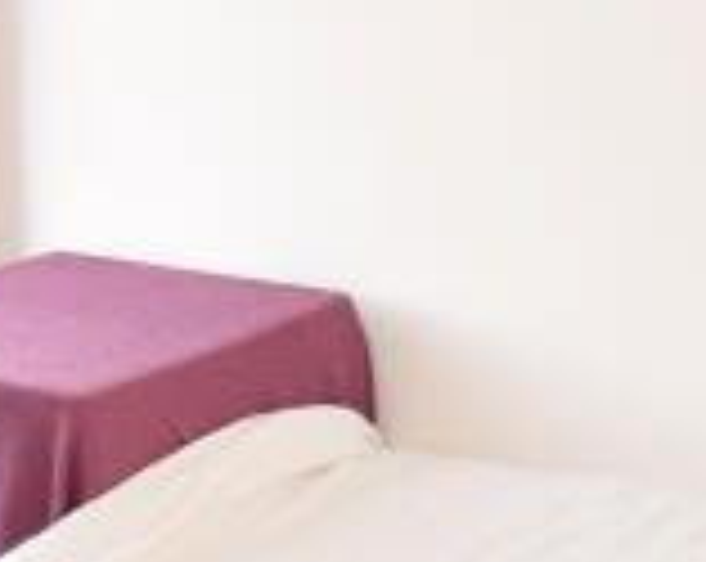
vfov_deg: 16.7
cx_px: 436
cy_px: 263
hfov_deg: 20.8
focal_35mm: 92
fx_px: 1919
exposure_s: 1/125
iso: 500
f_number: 8
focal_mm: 10
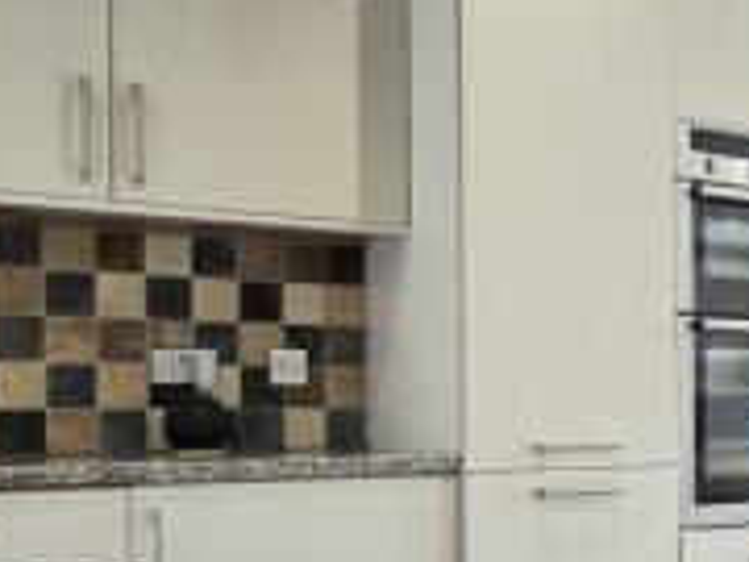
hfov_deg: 43.4
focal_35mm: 42
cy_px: 393
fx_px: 909
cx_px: 560
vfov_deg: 33.9
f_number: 2.2
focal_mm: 2.2
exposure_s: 1/50.3
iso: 64
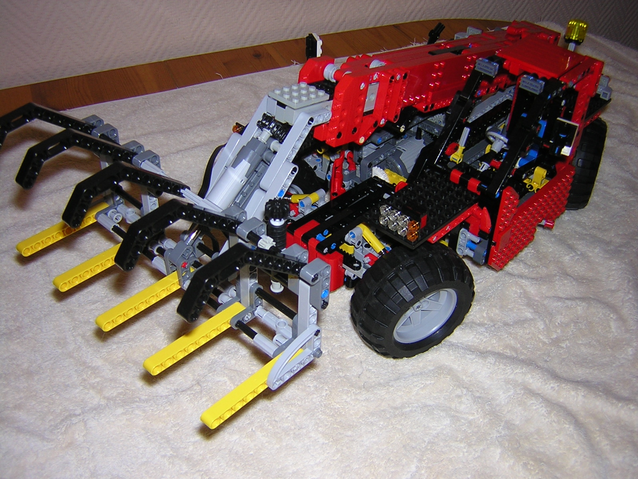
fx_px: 664
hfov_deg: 51.4
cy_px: 240
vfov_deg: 39.7
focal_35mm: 36
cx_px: 319
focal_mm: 4.7
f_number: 2.6
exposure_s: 1/60.1
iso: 100
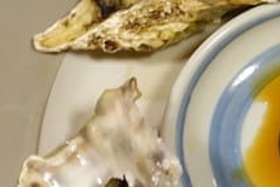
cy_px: 128
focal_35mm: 152
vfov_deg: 9.0
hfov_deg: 12.9
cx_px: 398
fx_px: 1182
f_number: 2.8
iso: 800
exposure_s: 1/25
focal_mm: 14.9
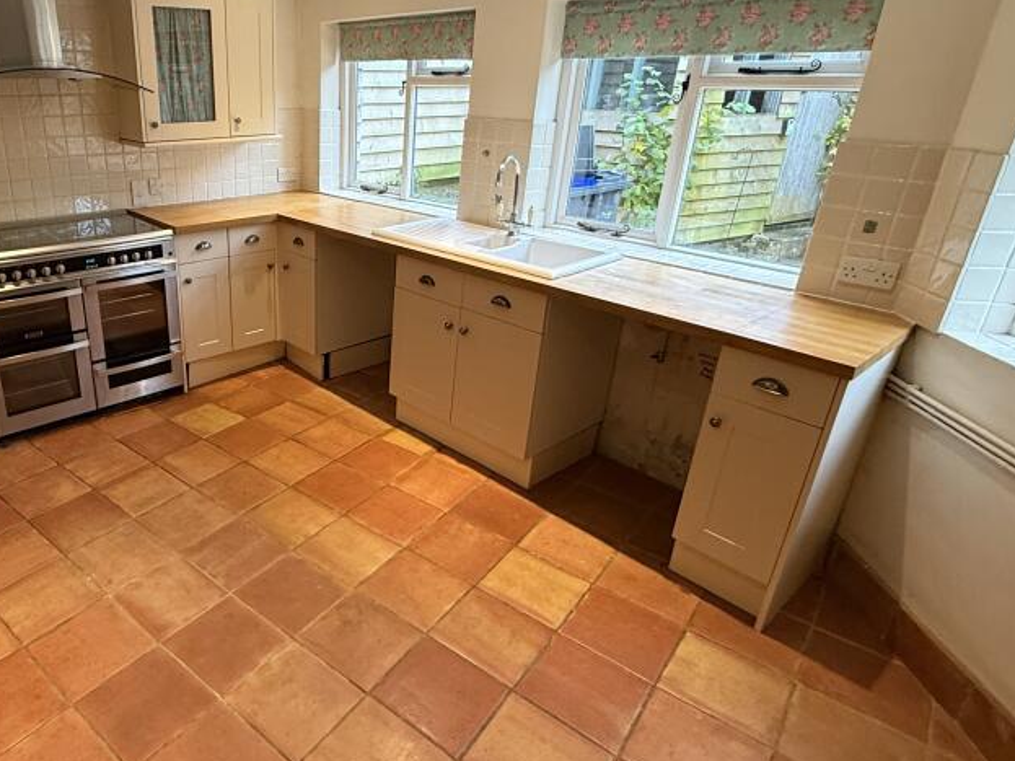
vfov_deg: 58.8
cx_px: 318
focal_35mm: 23
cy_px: 352
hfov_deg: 71.2
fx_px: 674
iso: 250
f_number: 2.2
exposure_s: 1/50
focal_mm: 2.22
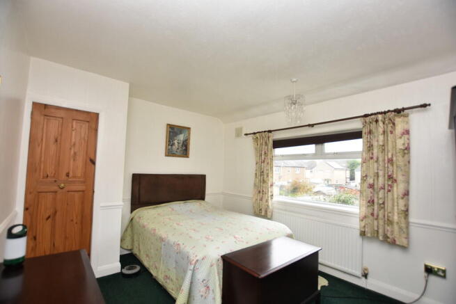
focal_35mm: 15
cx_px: 228
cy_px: 152
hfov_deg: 100.4
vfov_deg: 77.4
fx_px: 190
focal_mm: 10
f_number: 4
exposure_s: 1/60
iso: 220
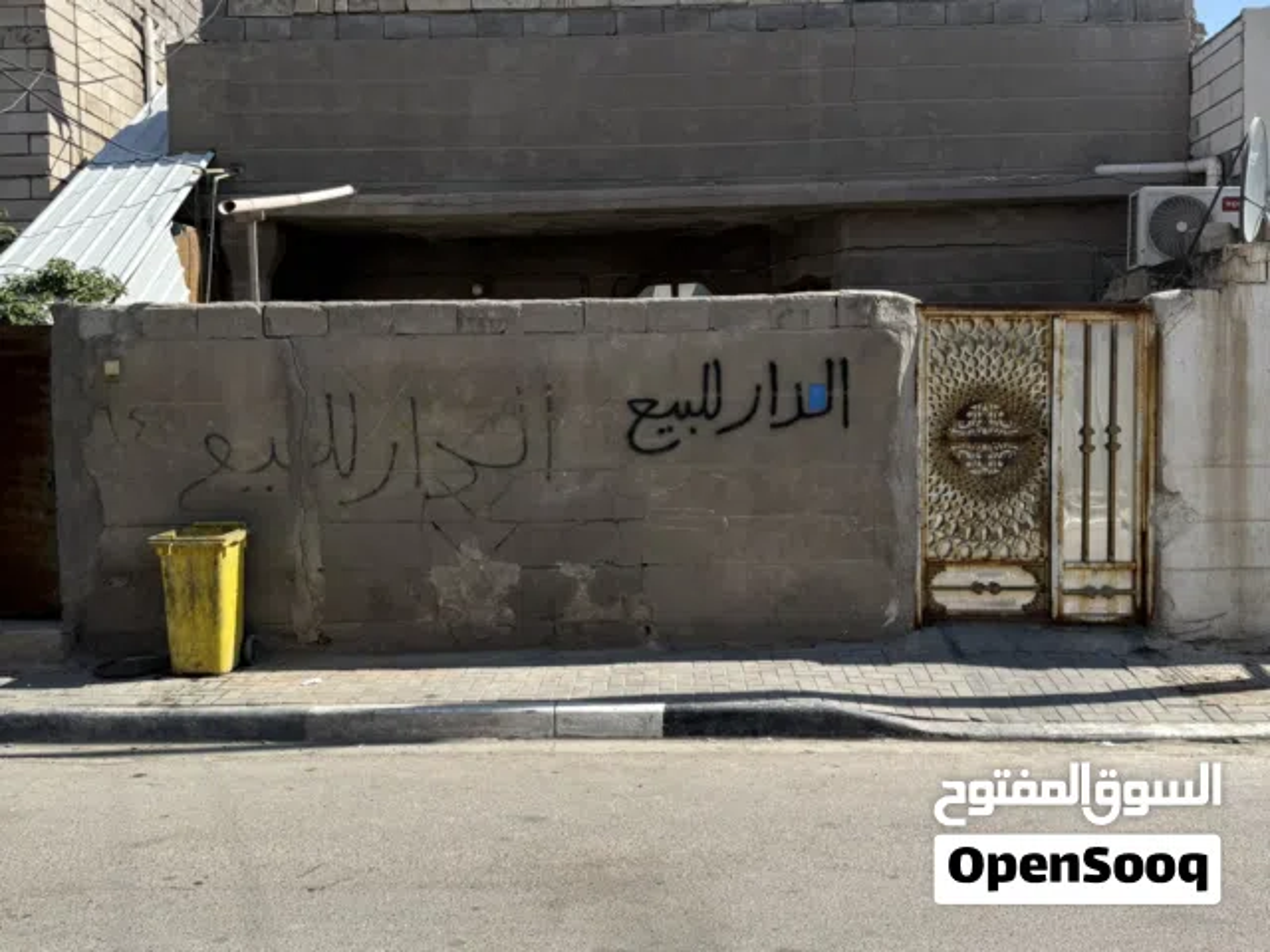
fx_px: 881
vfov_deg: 56.8
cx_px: 635
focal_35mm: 24
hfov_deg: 71.6
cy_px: 476
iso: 80
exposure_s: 1/4405
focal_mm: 6.76
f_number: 1.78
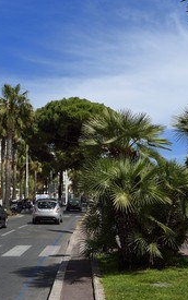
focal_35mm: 56
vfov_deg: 36.3
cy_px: 152
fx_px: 459
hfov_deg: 23.1
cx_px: 109
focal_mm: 36
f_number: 13
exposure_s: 1/320
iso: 200
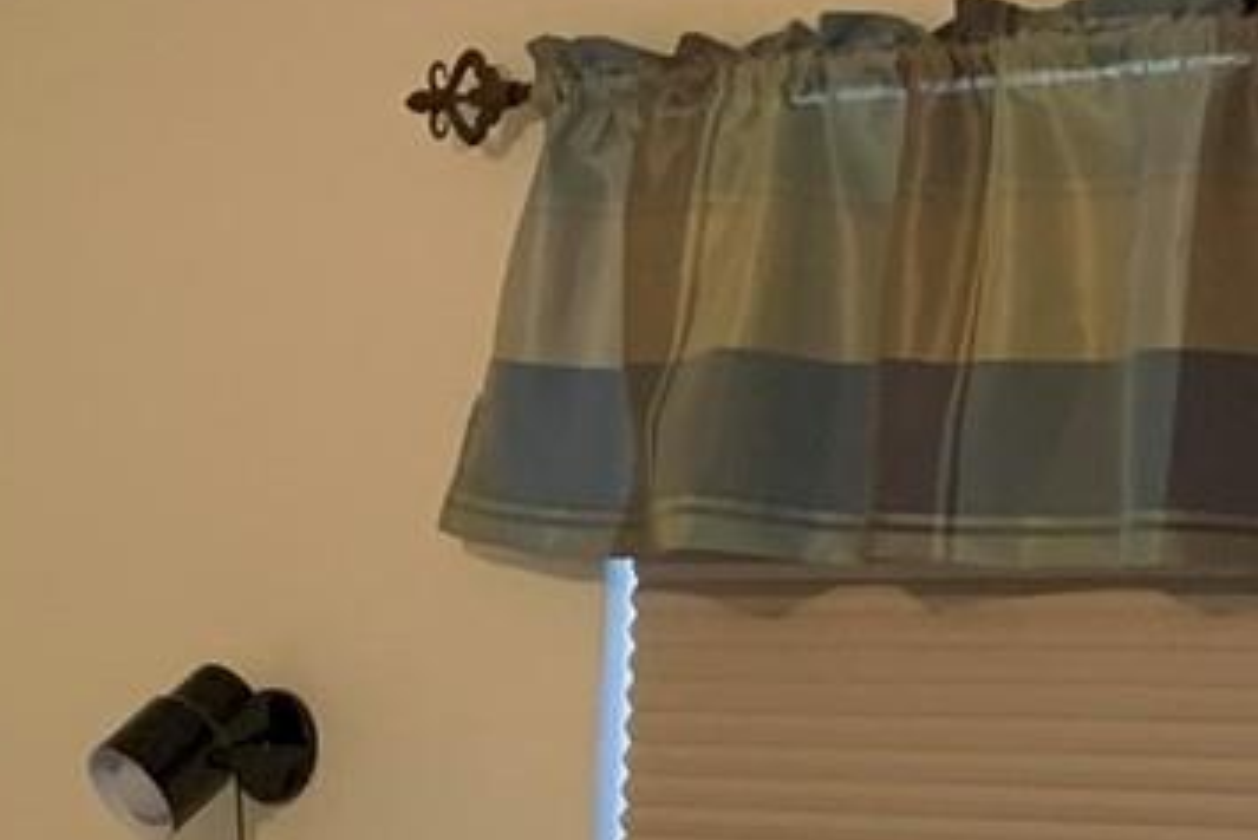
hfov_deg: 12.9
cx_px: -156
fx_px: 5453
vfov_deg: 8.5
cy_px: 1535
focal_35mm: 156
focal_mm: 4.25
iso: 160
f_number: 1.8
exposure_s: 1/60
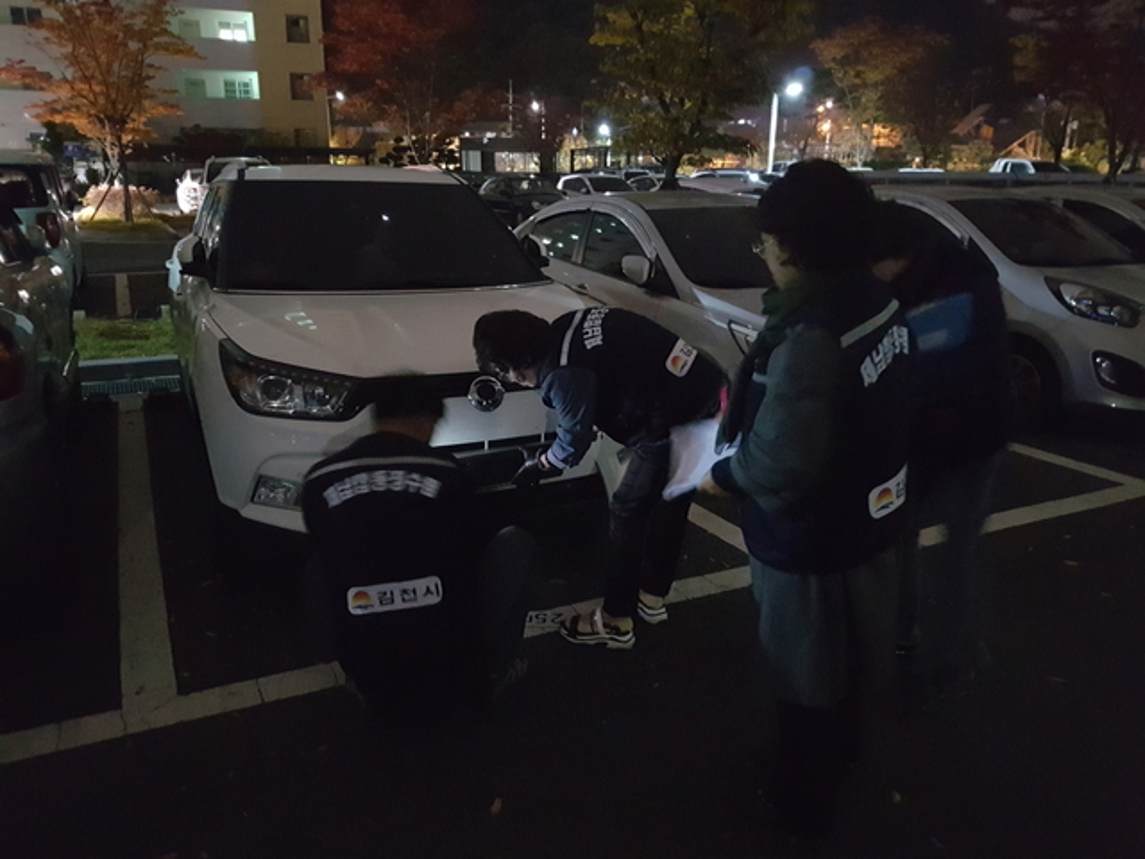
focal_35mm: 26
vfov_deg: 53.1
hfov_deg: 67.3
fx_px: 860
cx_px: 572
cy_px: 430
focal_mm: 4.2
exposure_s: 1/4
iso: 1250
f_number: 1.7
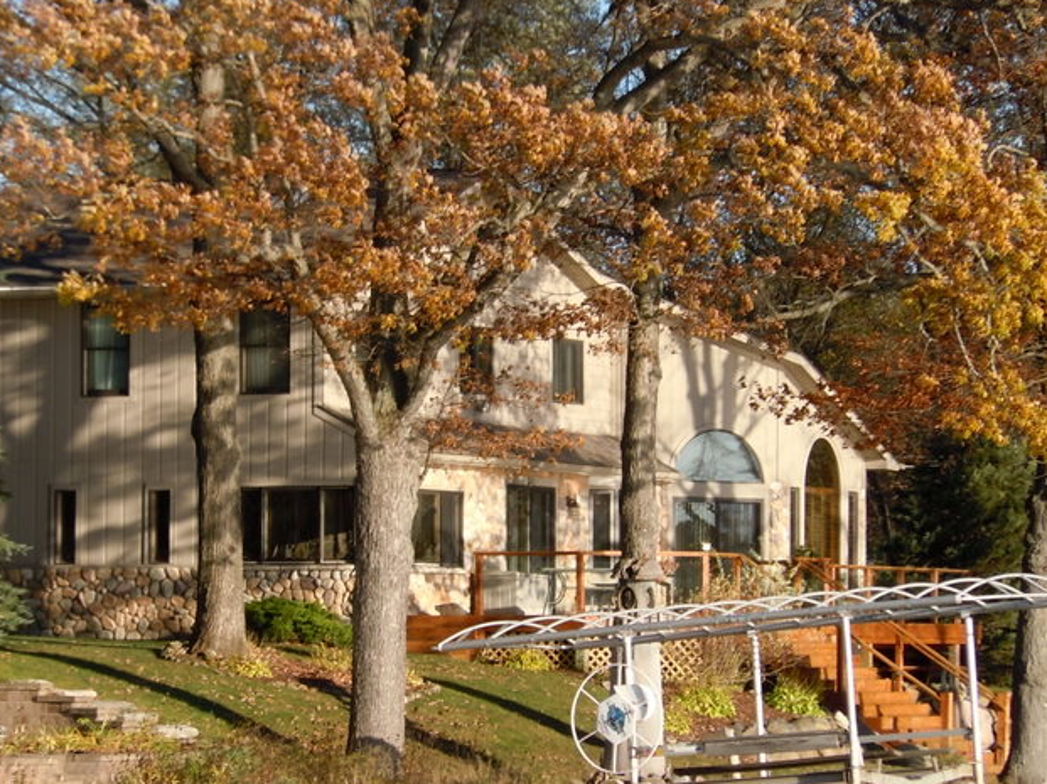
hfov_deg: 9.3
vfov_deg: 6.9
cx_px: 487
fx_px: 6469
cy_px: 455
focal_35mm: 214
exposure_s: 1/250
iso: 100
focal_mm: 29.8
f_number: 5.5
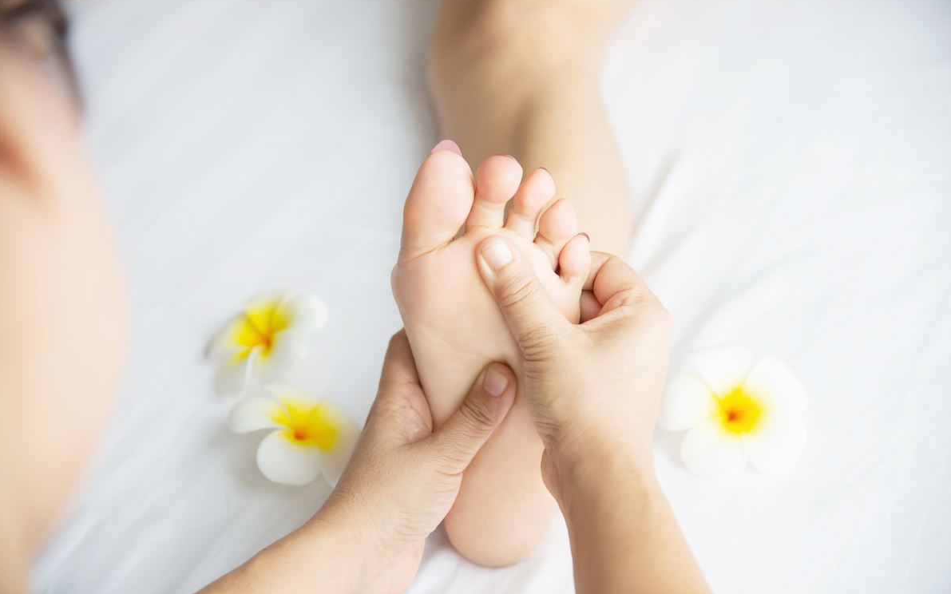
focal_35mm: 80
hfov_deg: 25.8
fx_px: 2073
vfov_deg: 16.3
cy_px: 302
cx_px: 475
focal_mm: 78
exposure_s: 1/50
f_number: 4.5
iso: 200
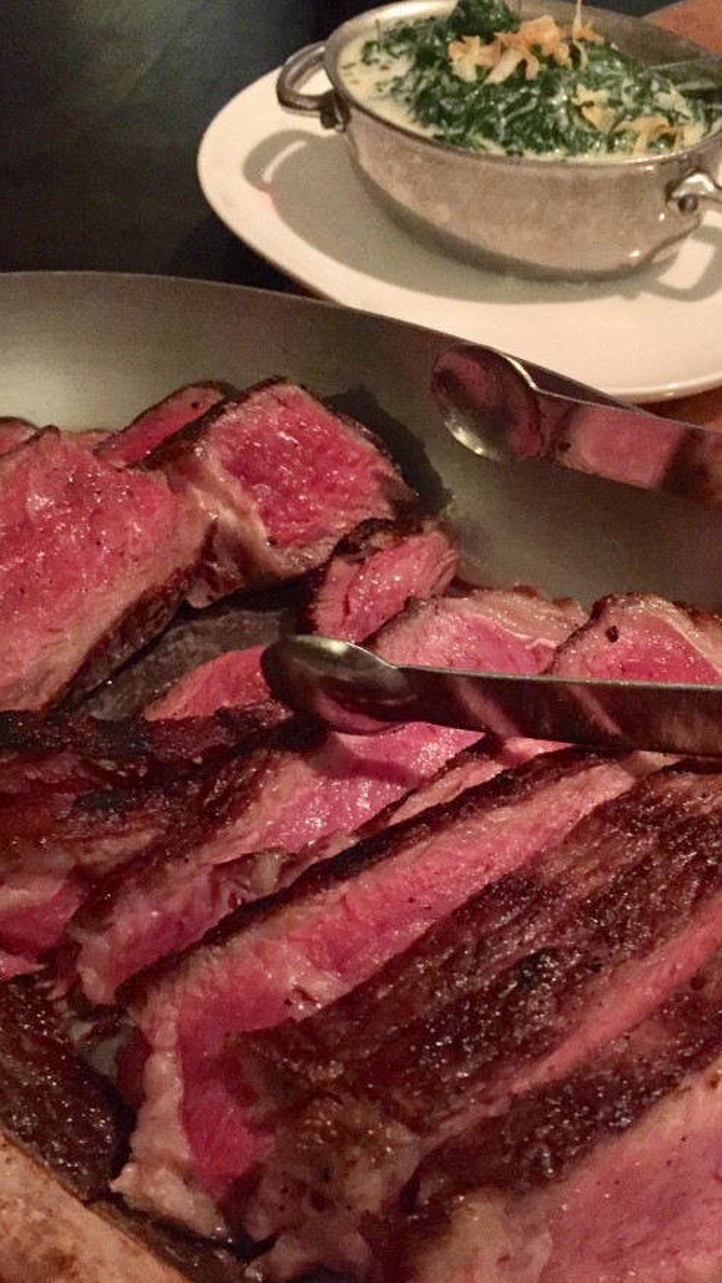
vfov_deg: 61.0
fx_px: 1089
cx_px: 459
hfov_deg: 36.4
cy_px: 639
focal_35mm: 32
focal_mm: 4.15
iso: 1000
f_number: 2.2
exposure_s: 1/15
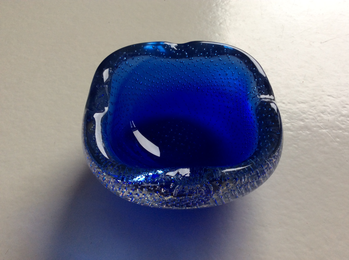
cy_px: 130
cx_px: 174
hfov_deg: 56.9
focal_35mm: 32
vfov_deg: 44.1
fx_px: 322
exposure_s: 1/33
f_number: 2.4
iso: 40
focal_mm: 3.3
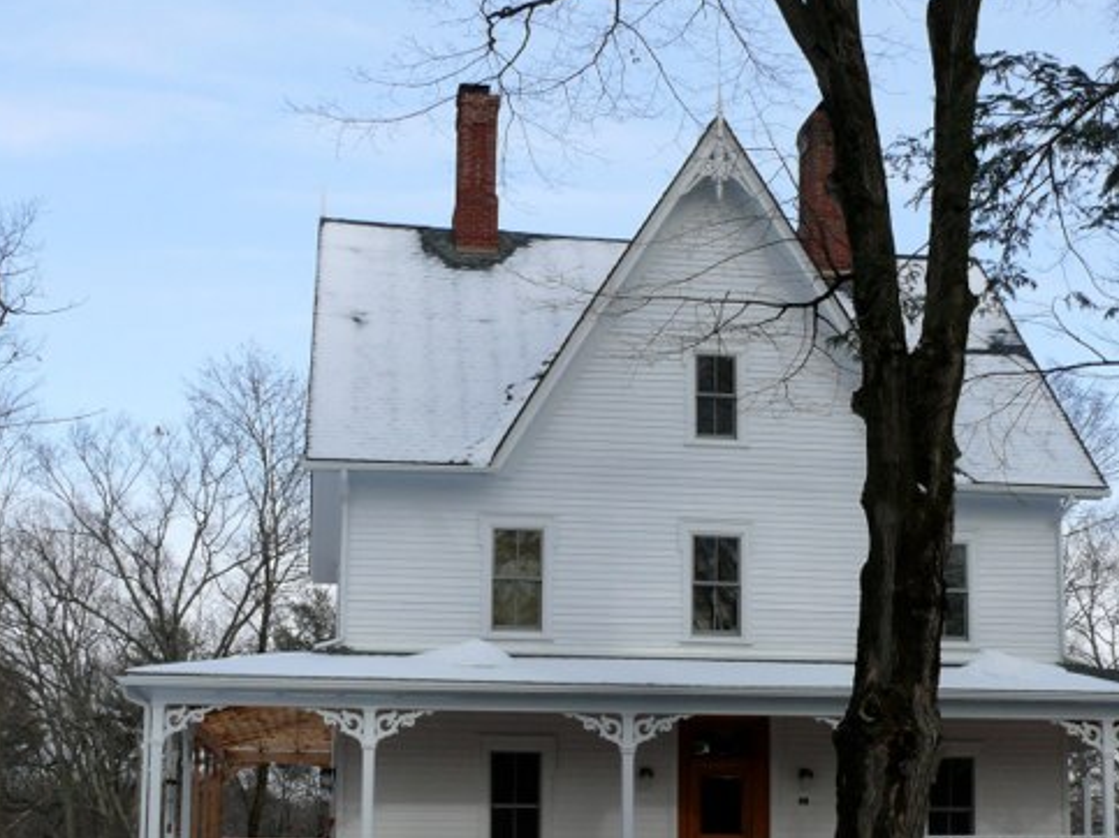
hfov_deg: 33.2
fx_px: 1874
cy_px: 556
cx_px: 646
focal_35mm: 58
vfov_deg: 25.1
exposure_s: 1/400
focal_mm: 7.4
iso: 100
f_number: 5.6
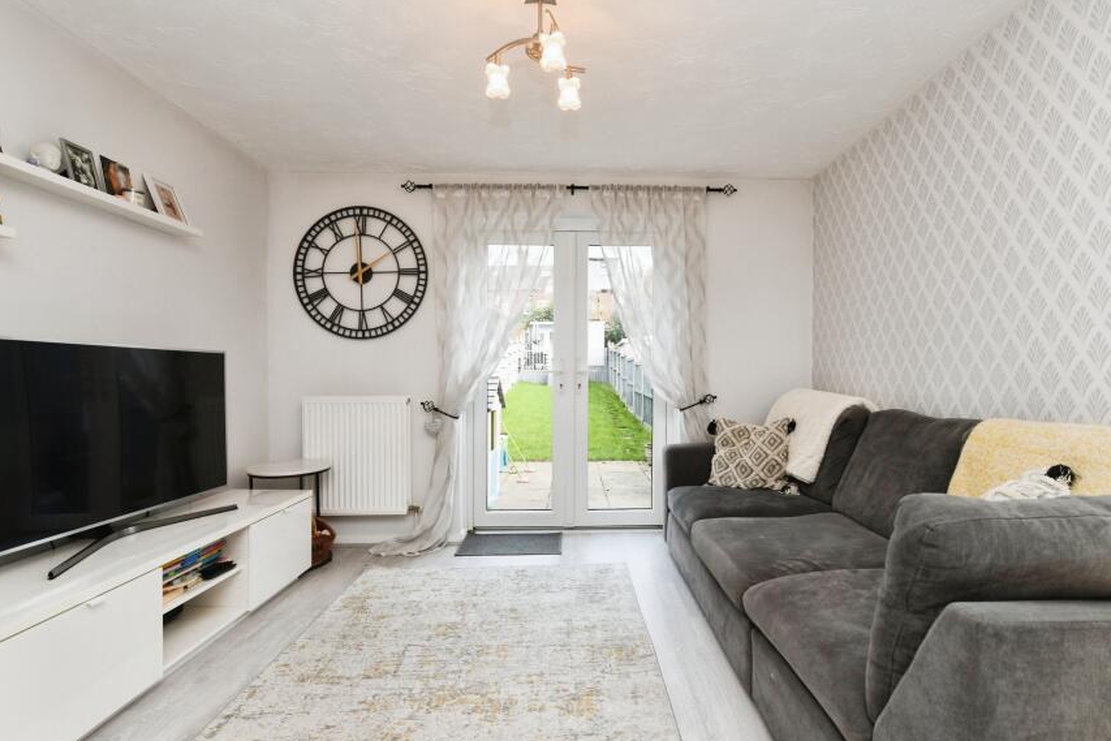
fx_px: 556
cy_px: 399
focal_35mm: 18
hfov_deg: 89.9
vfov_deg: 67.3
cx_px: 591
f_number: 8
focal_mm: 15
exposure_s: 1/60
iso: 640
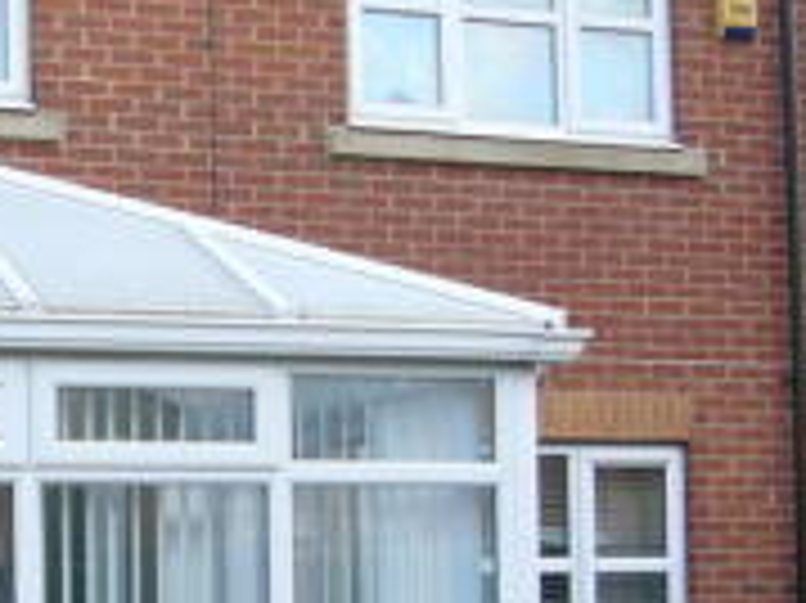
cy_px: 506
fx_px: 2117
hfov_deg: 21.0
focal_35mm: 91
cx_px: 56
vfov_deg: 16.1
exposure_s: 1/160
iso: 80
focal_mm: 4.6
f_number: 2.8
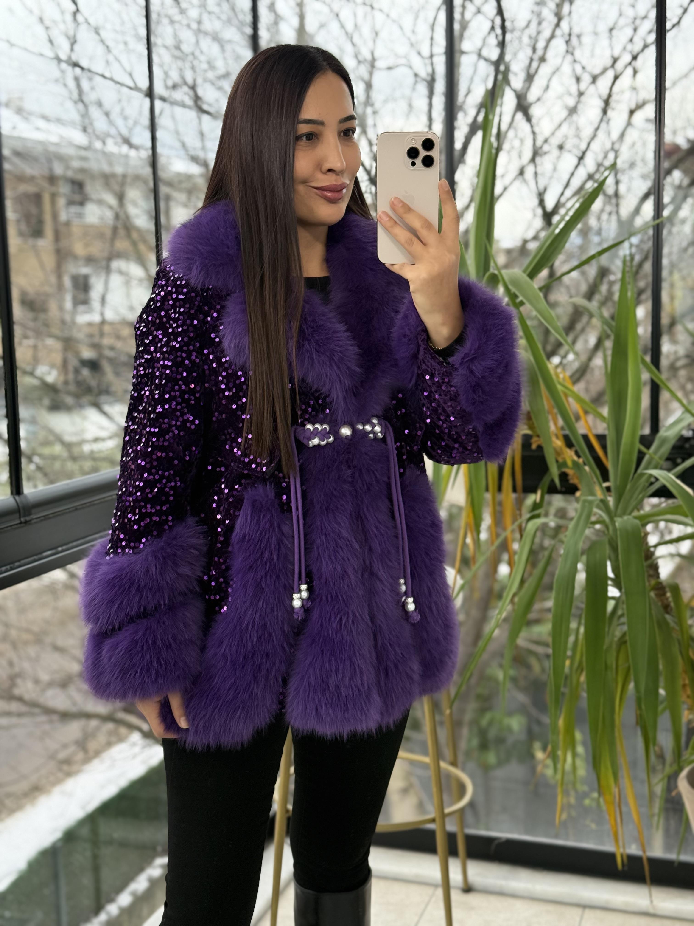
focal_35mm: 48
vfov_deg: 39.7
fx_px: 1283
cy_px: 463
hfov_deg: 30.3
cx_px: 347
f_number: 1.78
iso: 160
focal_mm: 6.76
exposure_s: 1/152
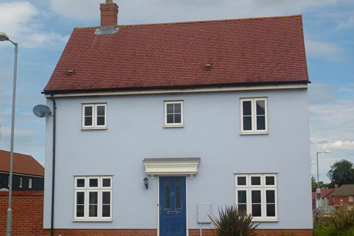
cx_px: 175
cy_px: 129
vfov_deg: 24.6
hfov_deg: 36.2
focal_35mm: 55
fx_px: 541
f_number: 4.3
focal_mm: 9.4
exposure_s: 1/1000
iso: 100
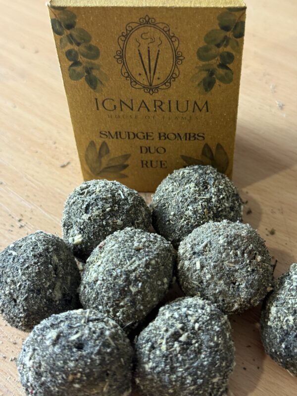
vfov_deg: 39.7
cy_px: 198
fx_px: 549
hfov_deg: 30.3
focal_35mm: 48
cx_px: 148
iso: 160
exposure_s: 1/50
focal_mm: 6.76
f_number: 1.78
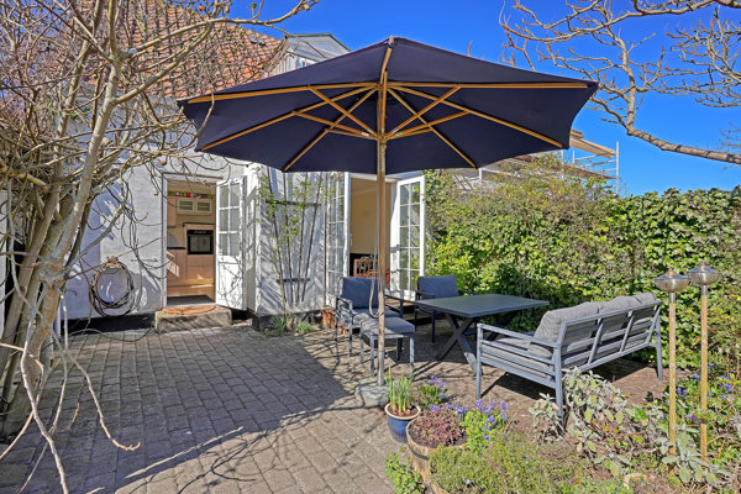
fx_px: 350
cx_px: 370
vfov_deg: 70.4
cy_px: 247
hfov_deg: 93.3
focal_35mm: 17
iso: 400
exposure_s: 1/250
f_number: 8
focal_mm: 17
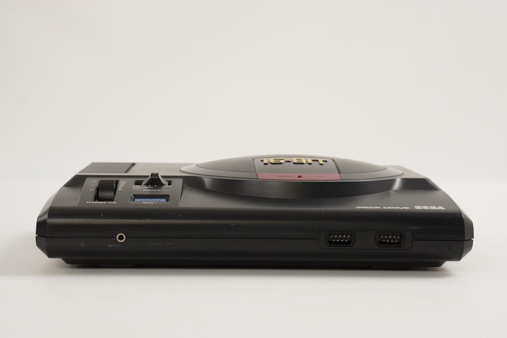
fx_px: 1056
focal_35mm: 75
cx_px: 254
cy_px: 169
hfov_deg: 27.0
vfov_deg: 18.2
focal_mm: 50
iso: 640
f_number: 6.3
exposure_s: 1/80
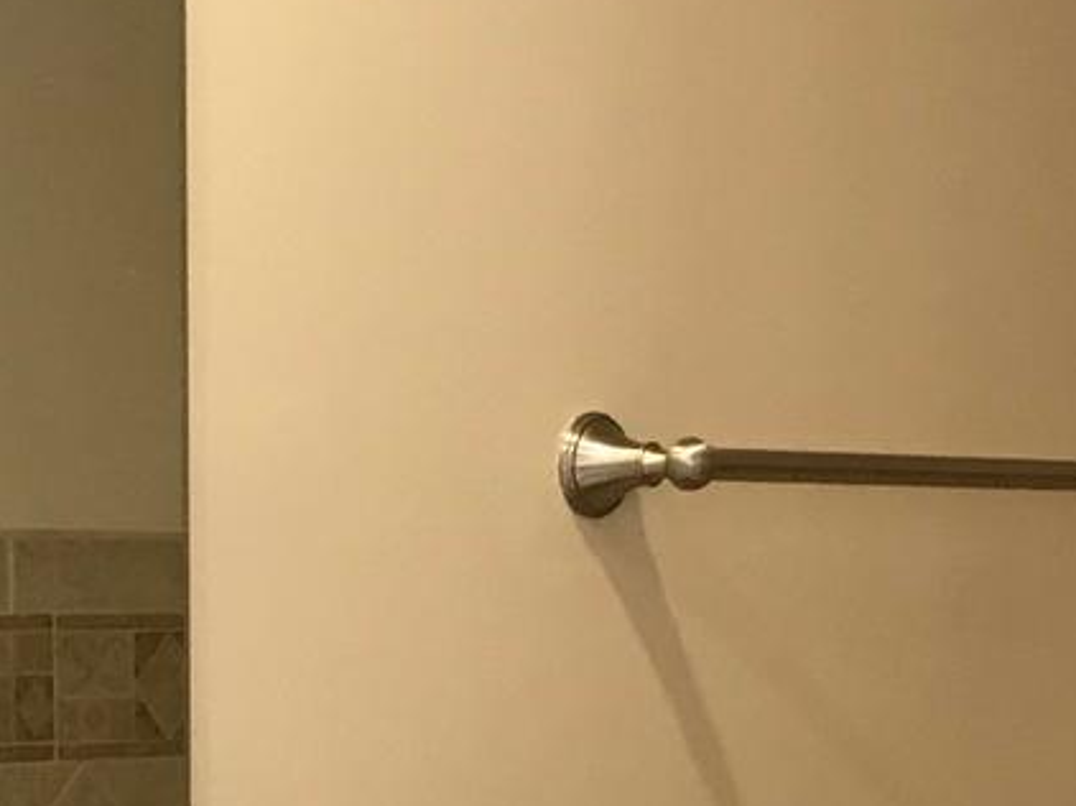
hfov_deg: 14.5
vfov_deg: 10.7
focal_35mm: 136
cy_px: 985
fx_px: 4225
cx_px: 360
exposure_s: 1/15
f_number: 1.8
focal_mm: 3.99
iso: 40
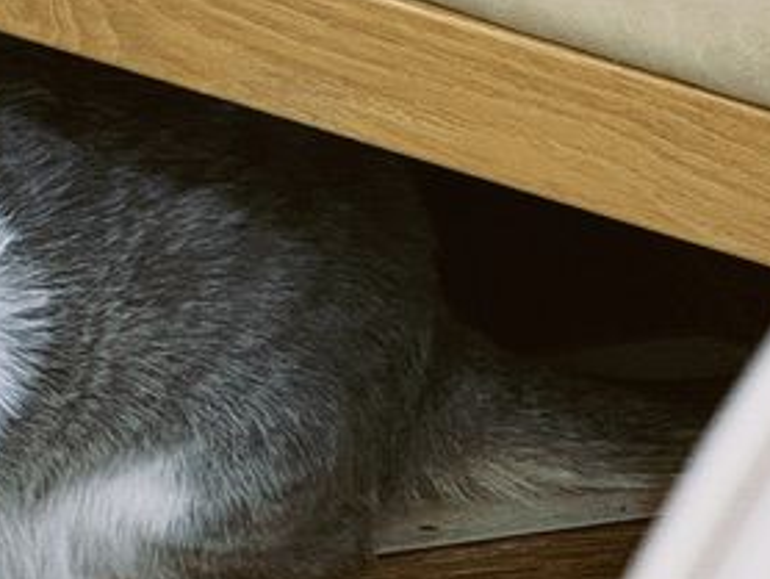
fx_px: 9840
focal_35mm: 442
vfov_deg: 3.4
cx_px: -172
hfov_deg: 4.5
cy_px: 166
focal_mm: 15.66
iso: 400
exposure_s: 1/33
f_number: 2.8
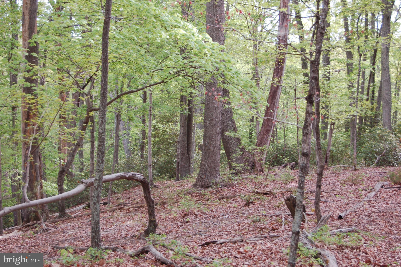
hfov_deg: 31.9
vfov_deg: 21.5
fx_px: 701
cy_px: 134
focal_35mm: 63
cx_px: 200
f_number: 5.3
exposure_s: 1/125
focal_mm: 42
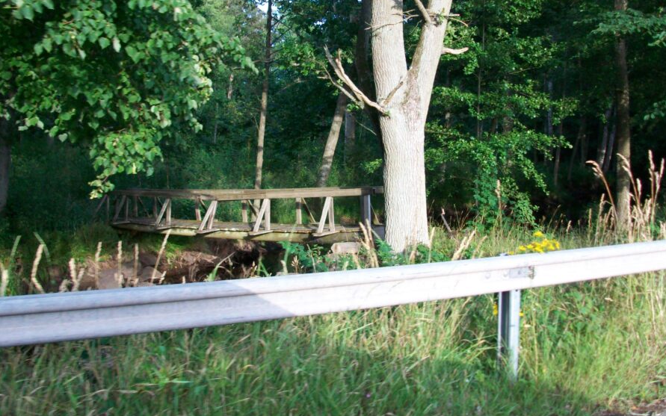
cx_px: 358
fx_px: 708
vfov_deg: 32.7
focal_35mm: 39
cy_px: 167
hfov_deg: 50.3
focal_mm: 5.7
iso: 78
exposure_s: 1/125
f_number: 2.8
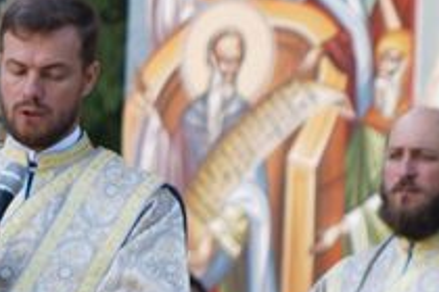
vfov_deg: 2.5
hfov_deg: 3.7
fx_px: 6597
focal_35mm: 541
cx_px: 1332
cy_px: 242
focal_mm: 70
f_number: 2.8
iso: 80
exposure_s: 1/125
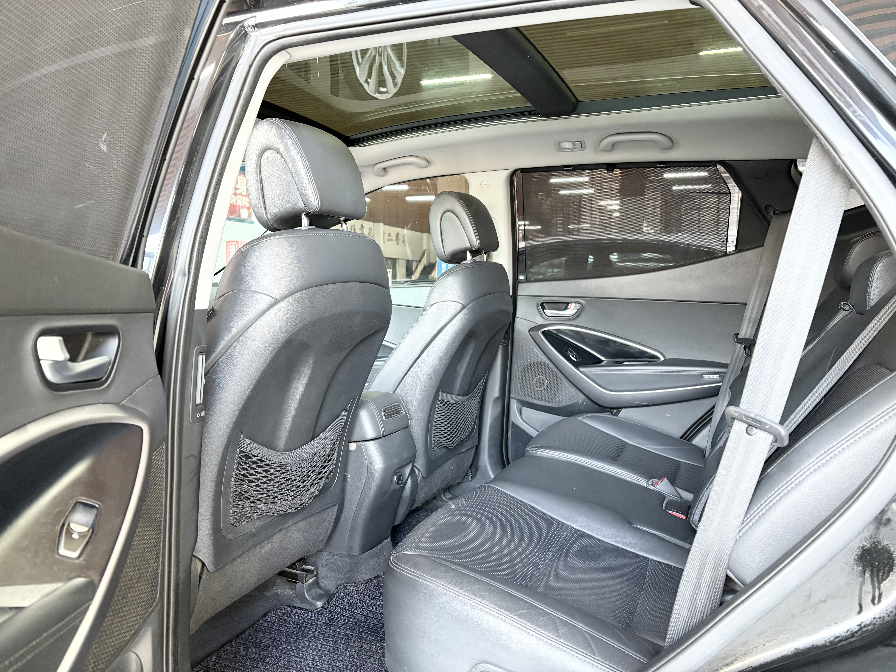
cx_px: 448
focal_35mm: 26
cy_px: 336
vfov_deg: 53.1
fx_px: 673
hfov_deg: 67.3
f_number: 1.6
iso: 400
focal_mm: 5.96
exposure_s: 1/50
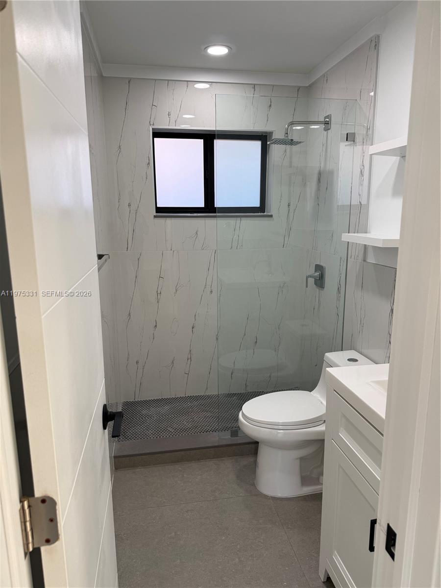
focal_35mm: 24
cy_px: 294
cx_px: 220
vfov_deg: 71.6
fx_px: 408
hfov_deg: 56.8
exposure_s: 1/157
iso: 64
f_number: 1.78
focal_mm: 6.76
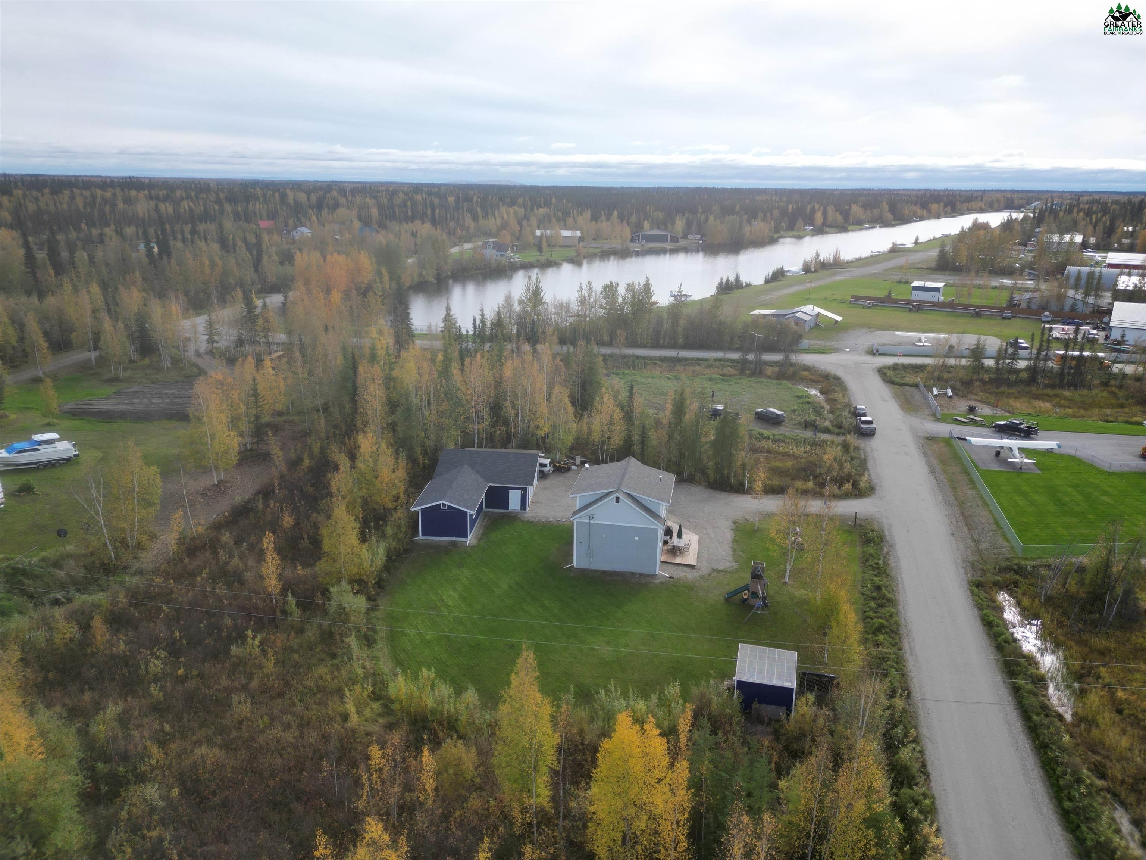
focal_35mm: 24
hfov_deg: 71.6
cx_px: 573
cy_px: 430
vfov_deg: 56.8
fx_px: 795
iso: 110
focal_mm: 6.72
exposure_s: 1/2000
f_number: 1.7
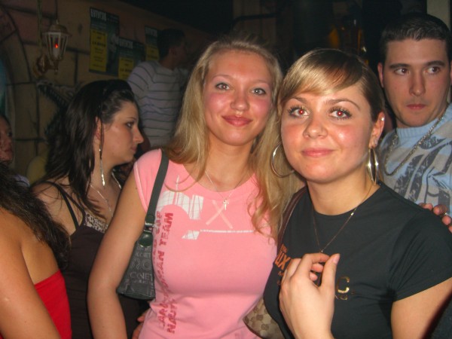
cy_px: 170
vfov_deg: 37.7
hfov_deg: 49.0
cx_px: 226
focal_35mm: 38
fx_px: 496
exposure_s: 1/60
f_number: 2.8
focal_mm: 7.9
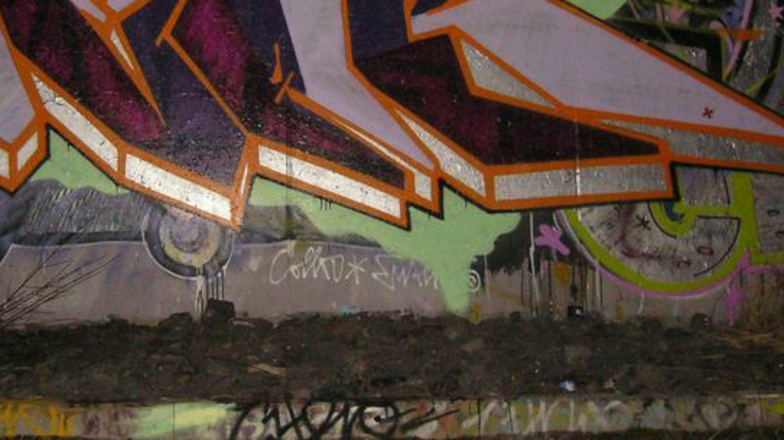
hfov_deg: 34.0
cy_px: 87
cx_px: 260
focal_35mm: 61
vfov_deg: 19.5
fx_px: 1268
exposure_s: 1/60
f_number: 2.9
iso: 400
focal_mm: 6.3
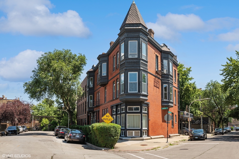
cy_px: 80
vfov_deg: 43.5
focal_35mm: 30
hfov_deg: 62.0
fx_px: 199
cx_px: 120
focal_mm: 30
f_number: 11
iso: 100
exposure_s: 1/80
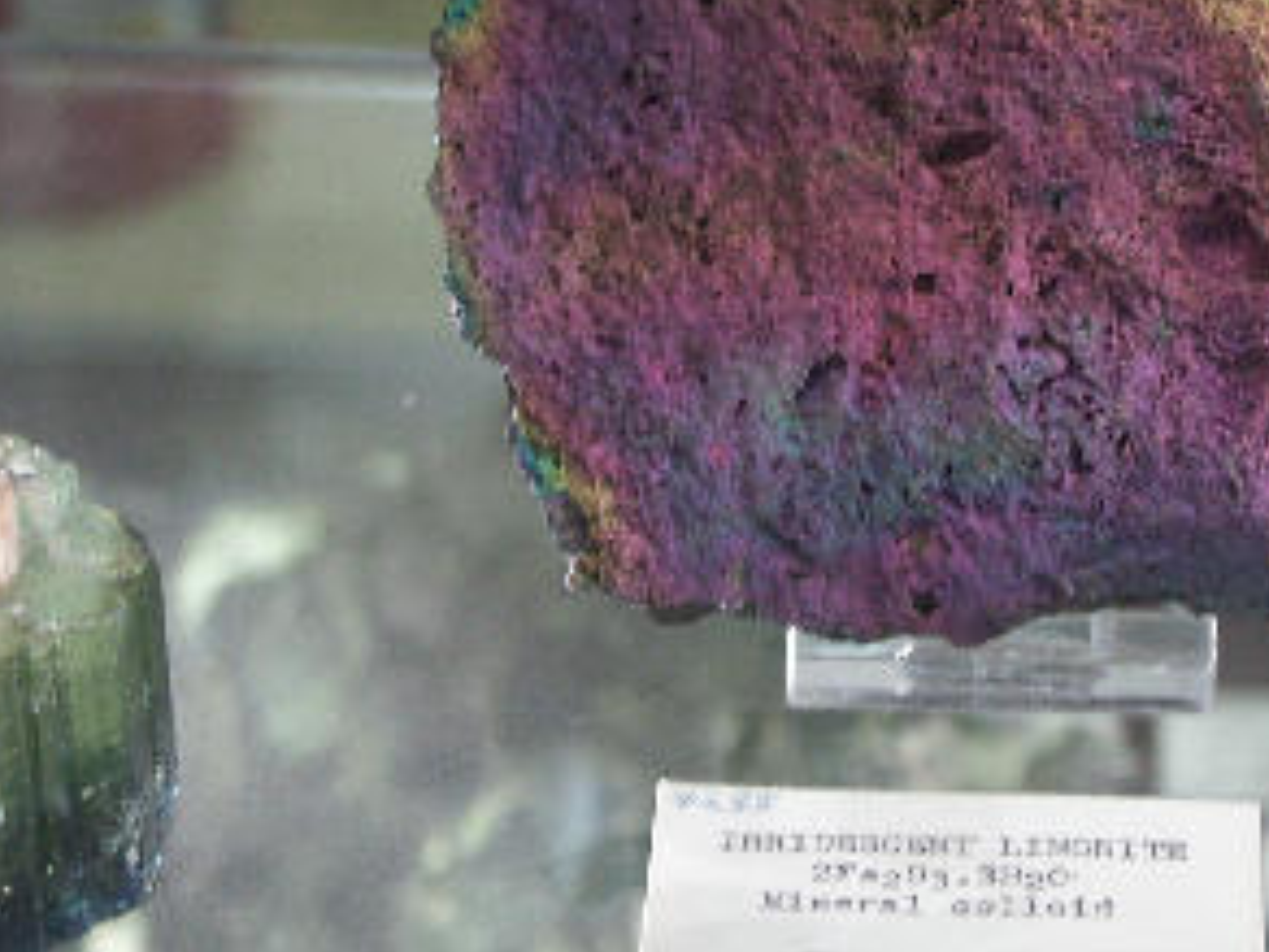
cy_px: 261
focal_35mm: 155
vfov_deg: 9.6
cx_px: 824
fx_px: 5682
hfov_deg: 12.7
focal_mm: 21.19
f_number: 3.5
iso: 160
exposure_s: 1/20
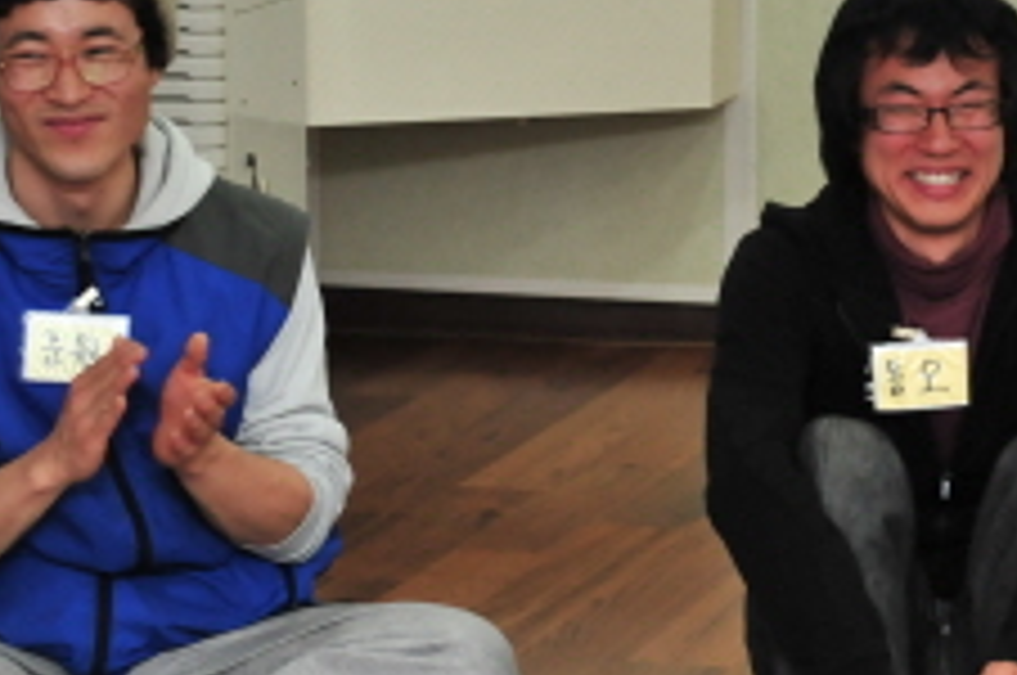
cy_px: 115
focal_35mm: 186
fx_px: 5247
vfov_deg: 7.3
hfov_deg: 11.0
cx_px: 909
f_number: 4.5
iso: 2000
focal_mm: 70
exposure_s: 1/160
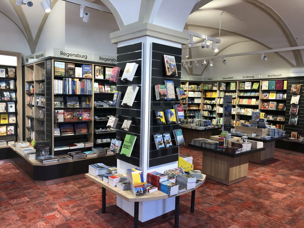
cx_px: 152
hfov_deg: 63.4
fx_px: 246
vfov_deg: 49.7
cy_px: 114
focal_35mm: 28
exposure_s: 1/100
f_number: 1.8
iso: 40
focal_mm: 3.99
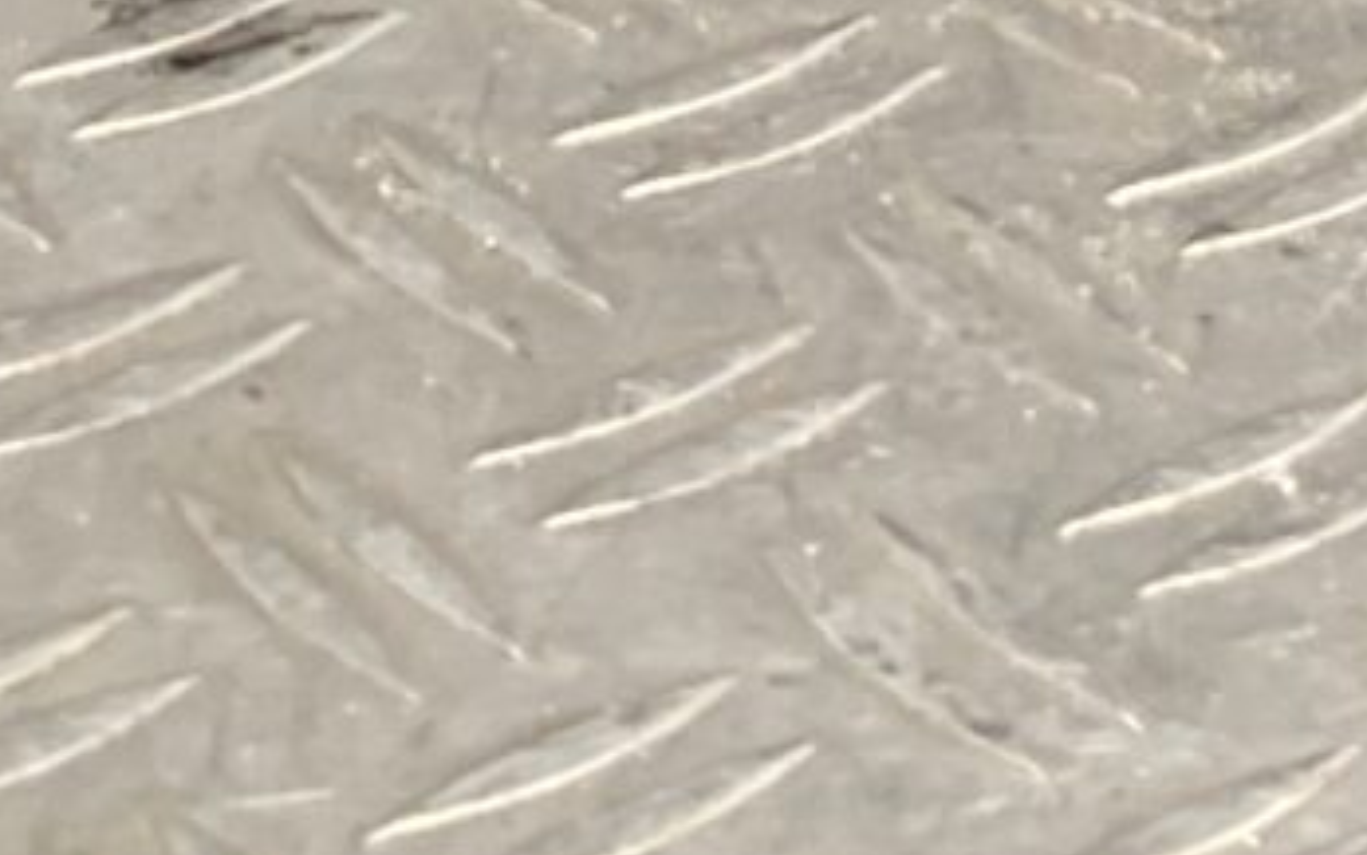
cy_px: -2868
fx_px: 8458
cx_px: 280
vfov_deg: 5.0
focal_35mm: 227
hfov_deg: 9.2
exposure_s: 1/100
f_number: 1.8
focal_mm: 3
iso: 20
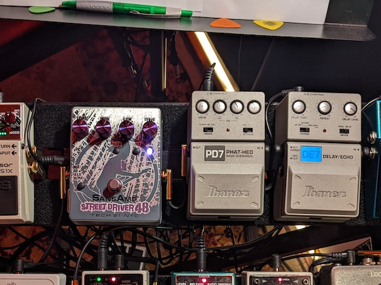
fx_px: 484
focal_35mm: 44
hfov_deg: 42.8
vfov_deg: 32.0
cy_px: 227
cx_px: 162
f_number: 1.8
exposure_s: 1/25
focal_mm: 4.44
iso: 156
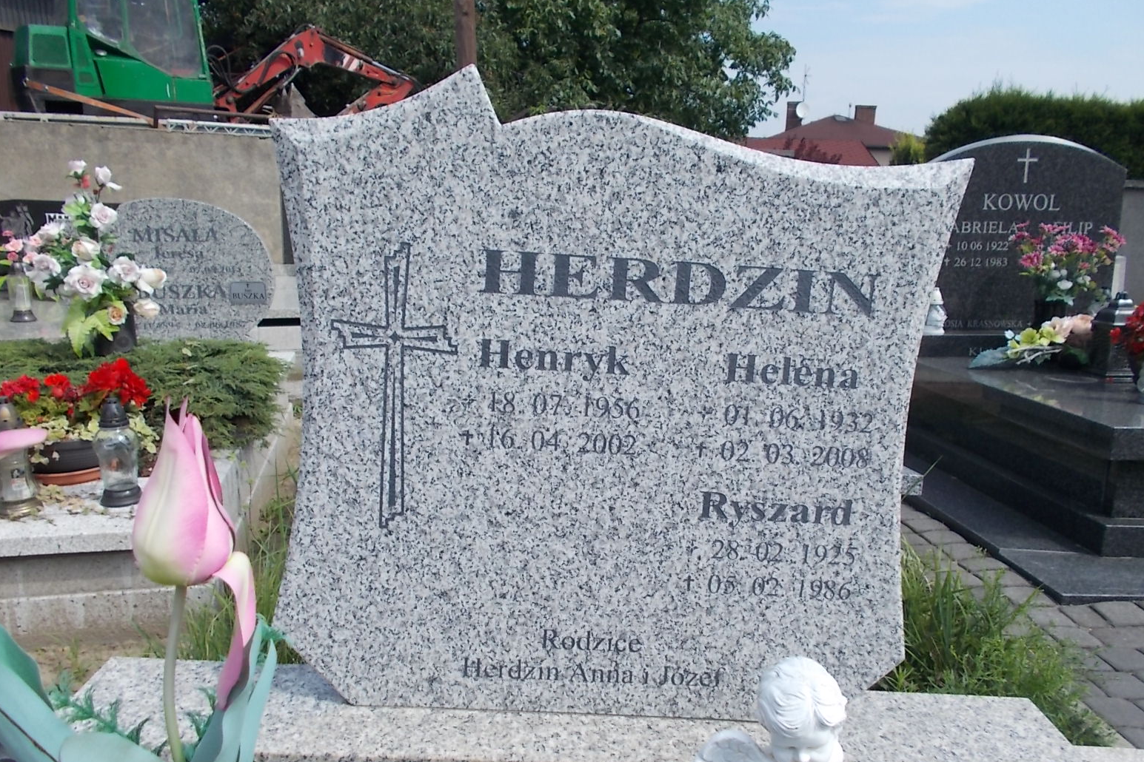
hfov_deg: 65.5
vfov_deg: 46.3
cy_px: 417
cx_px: 577
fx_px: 890
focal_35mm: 28
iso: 80
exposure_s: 1/160
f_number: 8
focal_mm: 4.6
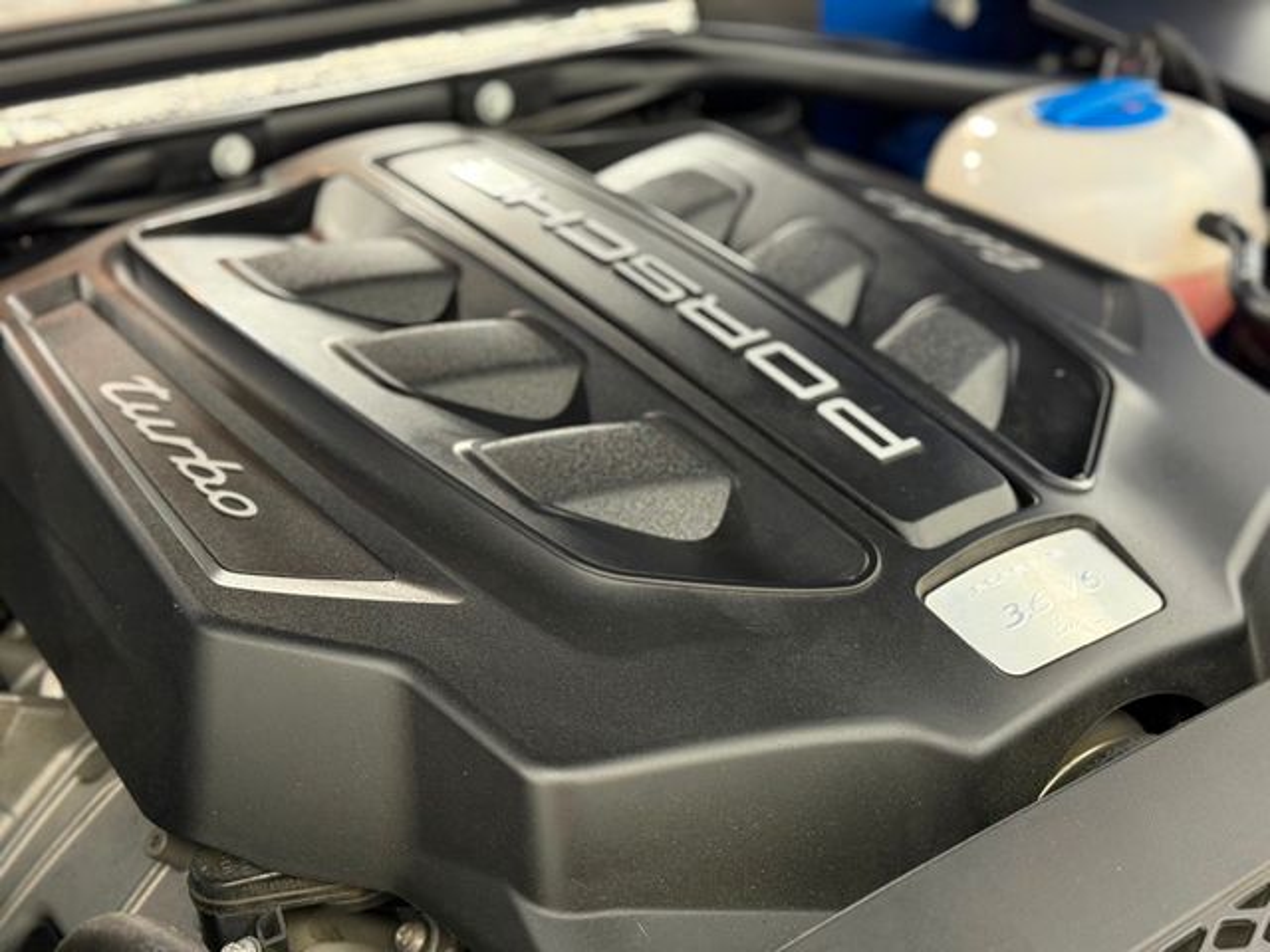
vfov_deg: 30.3
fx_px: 1761
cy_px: 476
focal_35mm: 48
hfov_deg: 39.7
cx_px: 635
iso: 250
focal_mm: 6.76
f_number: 1.78
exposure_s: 1/60
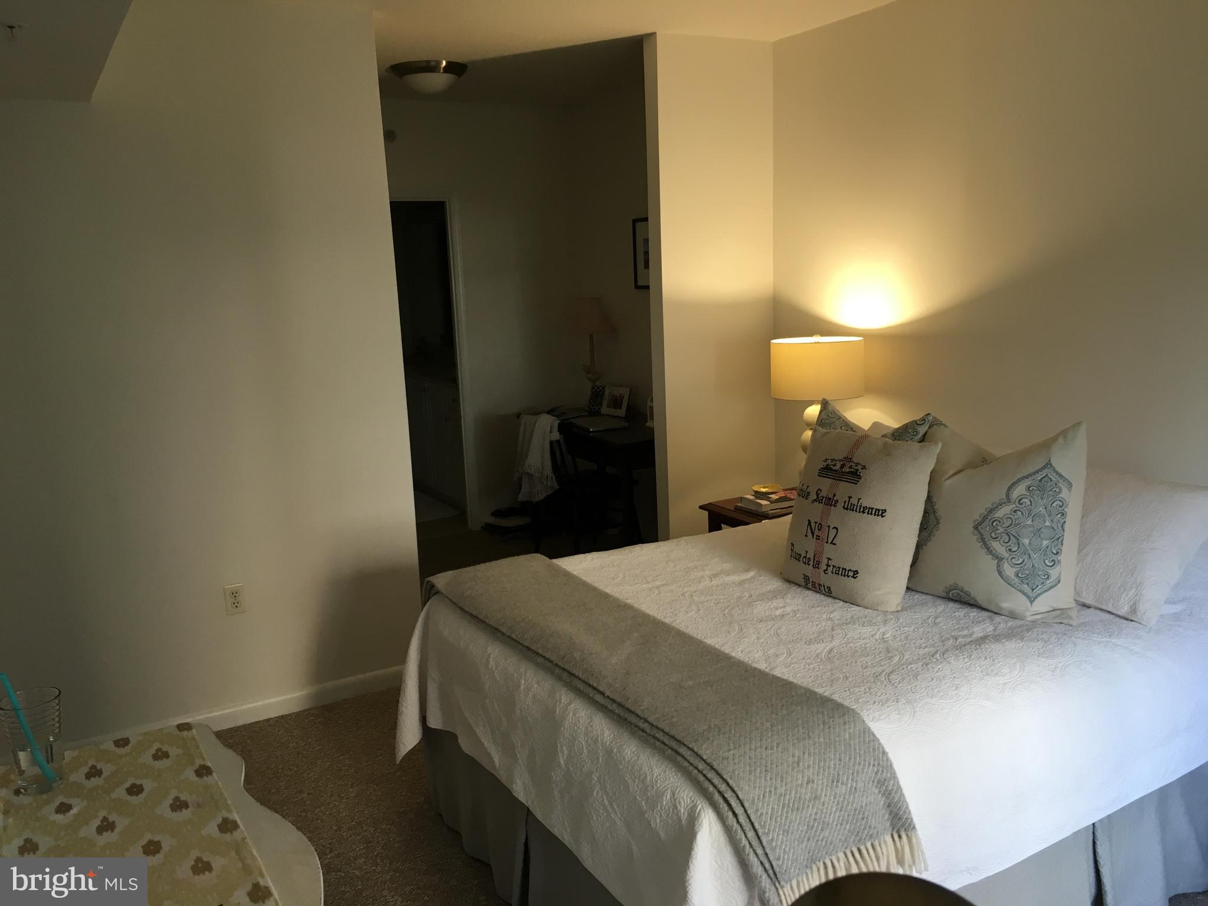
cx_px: 604
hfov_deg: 61.7
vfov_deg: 48.2
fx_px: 1012
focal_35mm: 29
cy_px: 453
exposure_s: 1/30
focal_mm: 4.15
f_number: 2.2
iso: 50
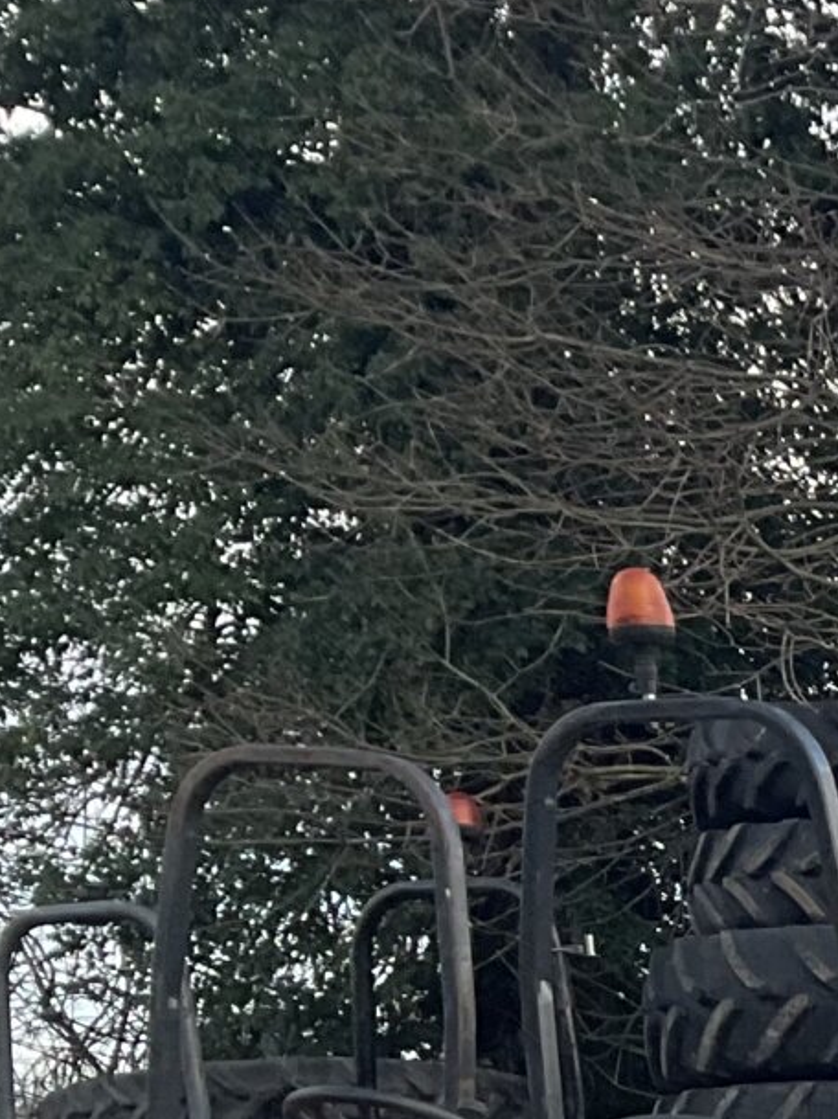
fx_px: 3942
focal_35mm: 122
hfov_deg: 10.4
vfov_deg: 15.0
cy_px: 1663
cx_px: 2047
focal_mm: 3
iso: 16
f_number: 1.8
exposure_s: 1/327
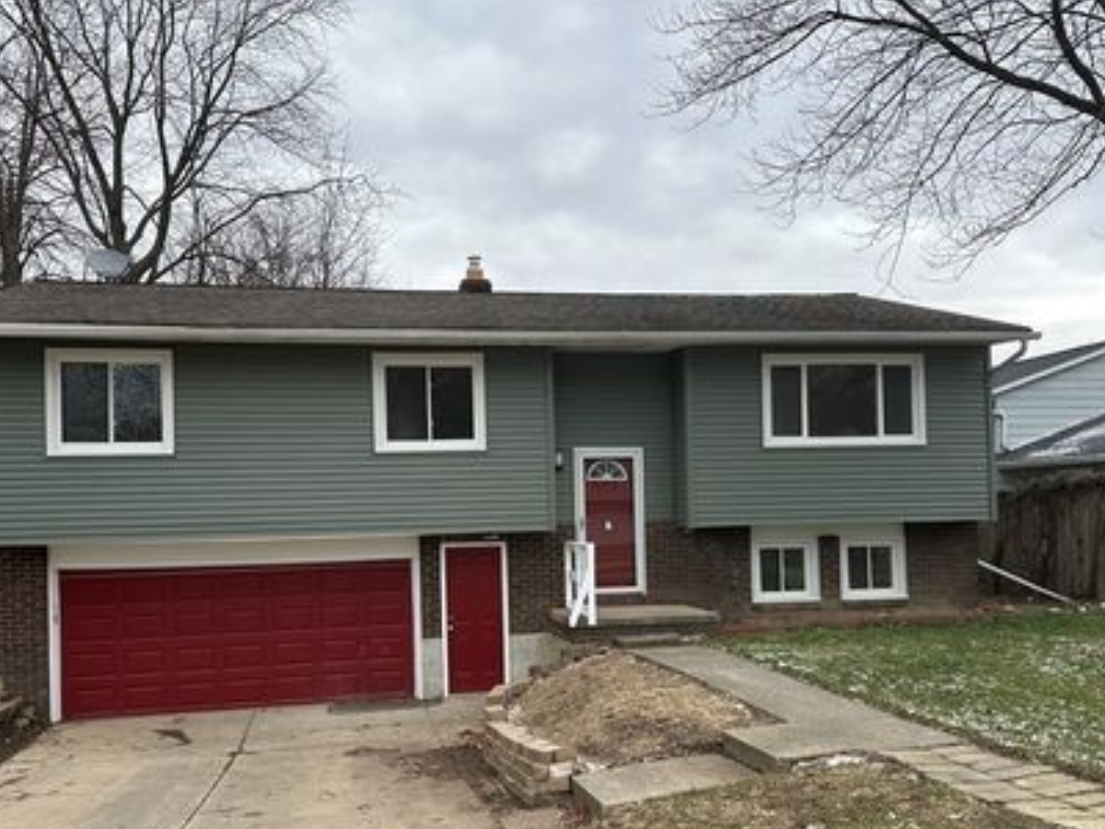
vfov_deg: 46.5
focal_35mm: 30
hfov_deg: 59.9
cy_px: 502
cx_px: 517
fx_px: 958
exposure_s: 1/1072
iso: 80
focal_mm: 6.86
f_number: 1.78
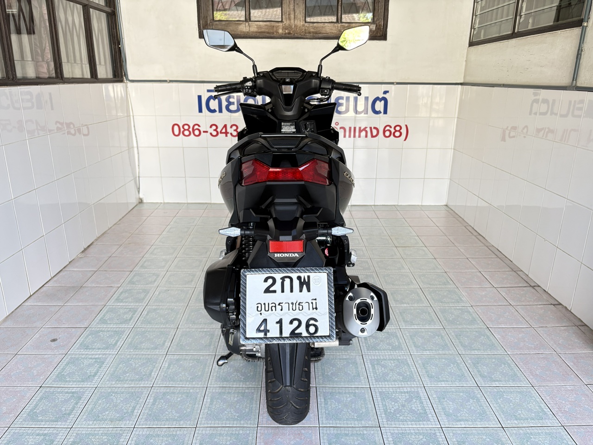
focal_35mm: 26
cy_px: 222
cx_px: 296
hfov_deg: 67.3
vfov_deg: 53.1
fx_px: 445
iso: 125
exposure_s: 1/83
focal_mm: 5.96
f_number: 1.6
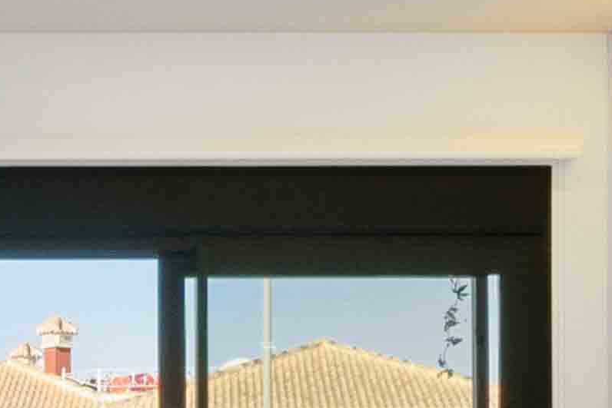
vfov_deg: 14.7
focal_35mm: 89
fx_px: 1513
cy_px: 520
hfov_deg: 22.2
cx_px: 42
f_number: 8
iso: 320
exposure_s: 1/40
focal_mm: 12
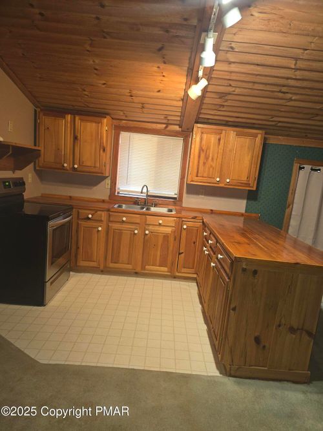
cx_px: 162
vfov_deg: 73.9
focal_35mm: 23
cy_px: 216
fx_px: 286
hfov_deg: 58.9
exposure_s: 1/24
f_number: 1.7
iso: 125
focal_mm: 6.3
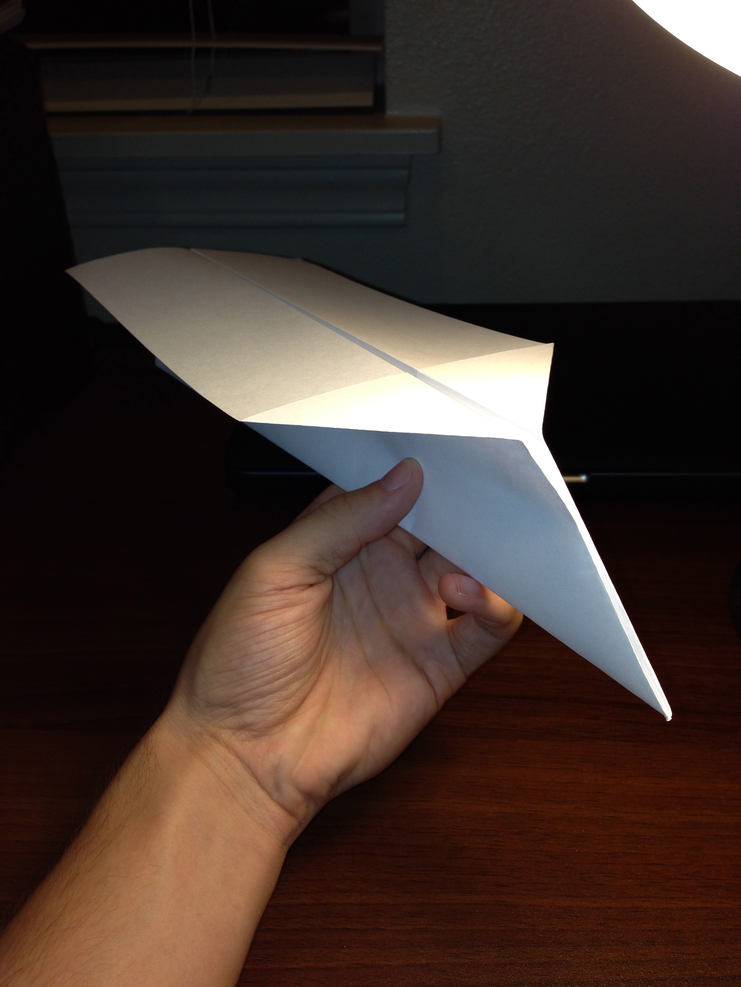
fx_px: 942
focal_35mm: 33
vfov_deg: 55.4
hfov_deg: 42.9
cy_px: 494
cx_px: 370
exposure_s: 1/120
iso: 64
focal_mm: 4.12
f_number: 2.4
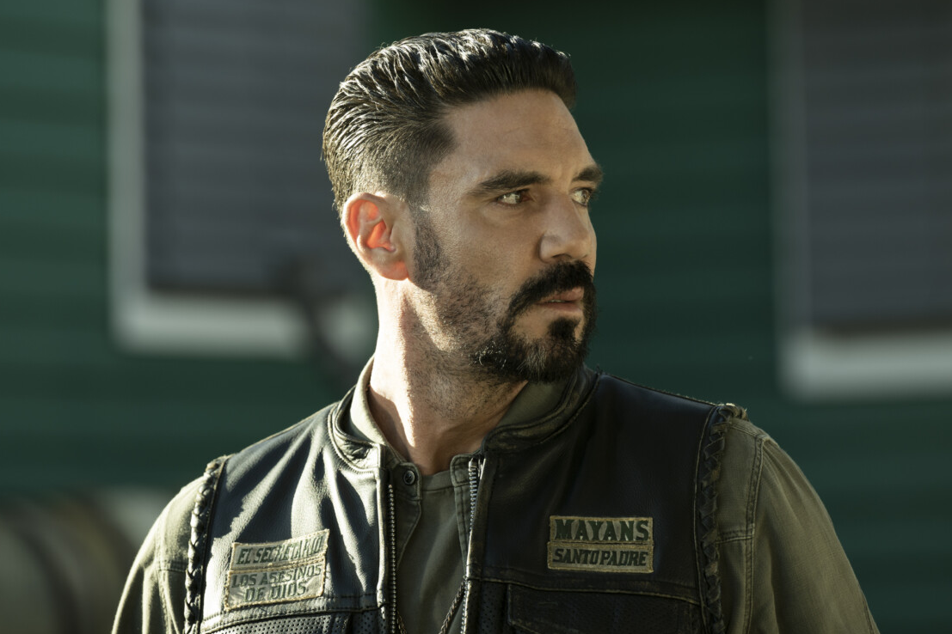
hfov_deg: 10.0
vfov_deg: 6.7
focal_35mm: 206
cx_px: 477
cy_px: 316
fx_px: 5447
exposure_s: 1/400
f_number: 4.5
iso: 200
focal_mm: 200
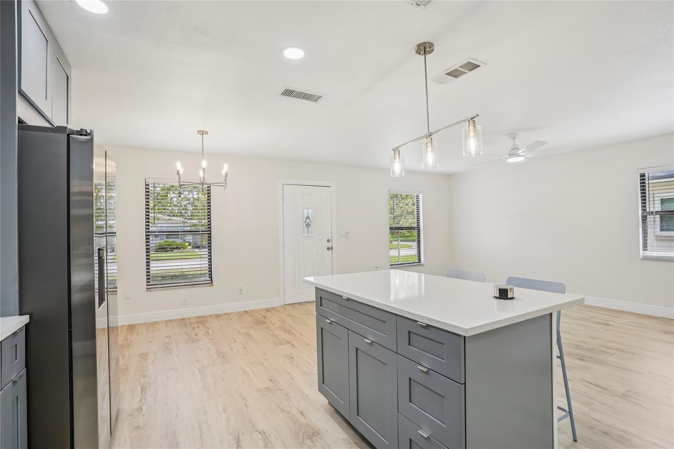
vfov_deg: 70.4
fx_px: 318
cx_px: 337
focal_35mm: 17
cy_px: 224
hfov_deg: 93.3
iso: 250
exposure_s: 1/30
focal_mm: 17
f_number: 8
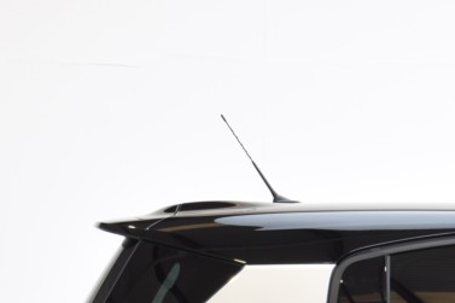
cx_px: 800
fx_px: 3019
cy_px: 447
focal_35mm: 239
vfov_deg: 5.7
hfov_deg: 8.3
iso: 100
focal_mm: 40
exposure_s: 1/3
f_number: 10
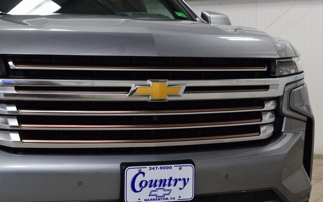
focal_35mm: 77
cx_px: 162
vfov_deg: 16.9
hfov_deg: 26.8
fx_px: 678
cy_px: 96
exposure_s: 1/20
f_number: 6.3
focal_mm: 50
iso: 400
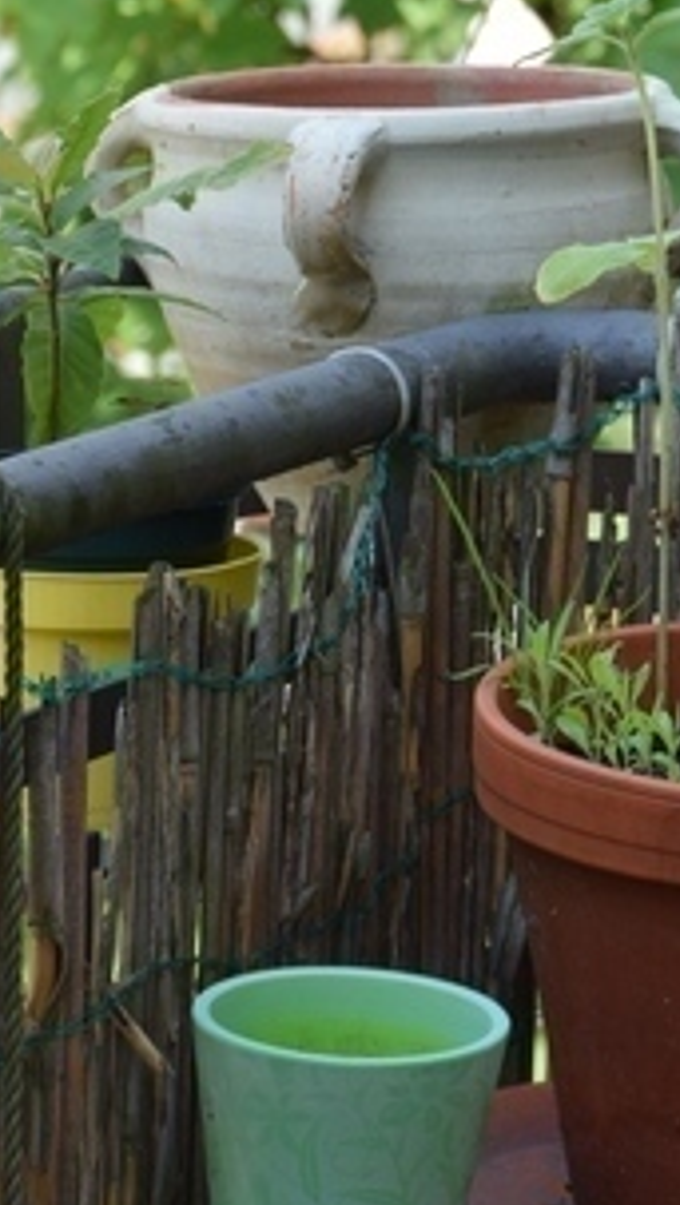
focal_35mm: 358
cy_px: -4
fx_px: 11447
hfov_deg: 3.4
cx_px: 728
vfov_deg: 6.0
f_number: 8
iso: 360
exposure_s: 1/250
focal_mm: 90
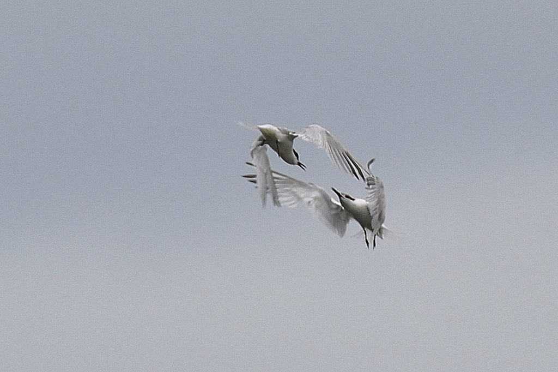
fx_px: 6972
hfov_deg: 4.6
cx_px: 279
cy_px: 186
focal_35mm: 450
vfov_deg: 3.1
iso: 200
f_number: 7.1
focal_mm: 300
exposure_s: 1/800
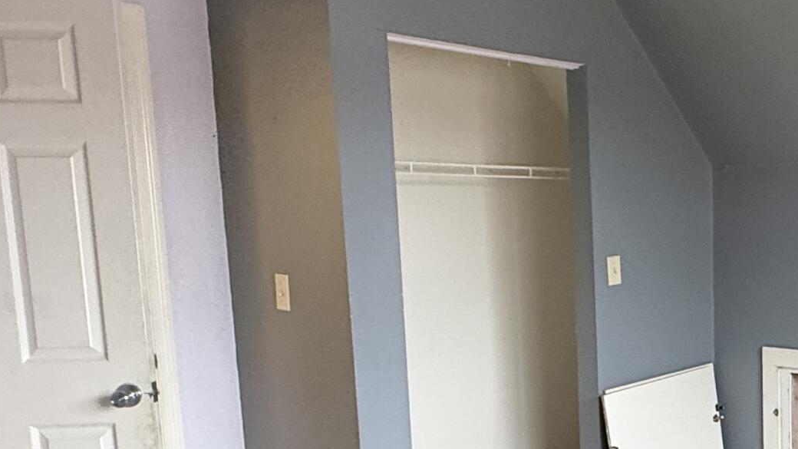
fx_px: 931
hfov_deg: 41.6
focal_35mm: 44
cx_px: 760
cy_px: 332
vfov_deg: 26.8
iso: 500
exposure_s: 1/60
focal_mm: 2.22
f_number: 2.2
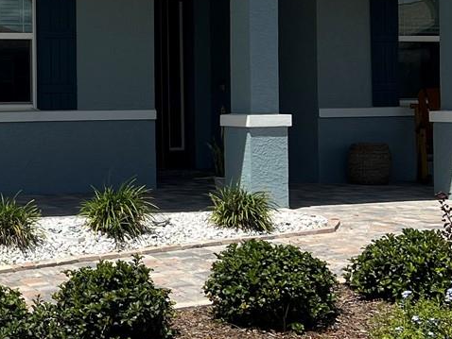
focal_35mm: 87
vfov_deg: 16.9
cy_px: 85
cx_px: -96
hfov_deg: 20.9
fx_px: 1137
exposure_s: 1/8000
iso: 50
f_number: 1.5
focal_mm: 5.7
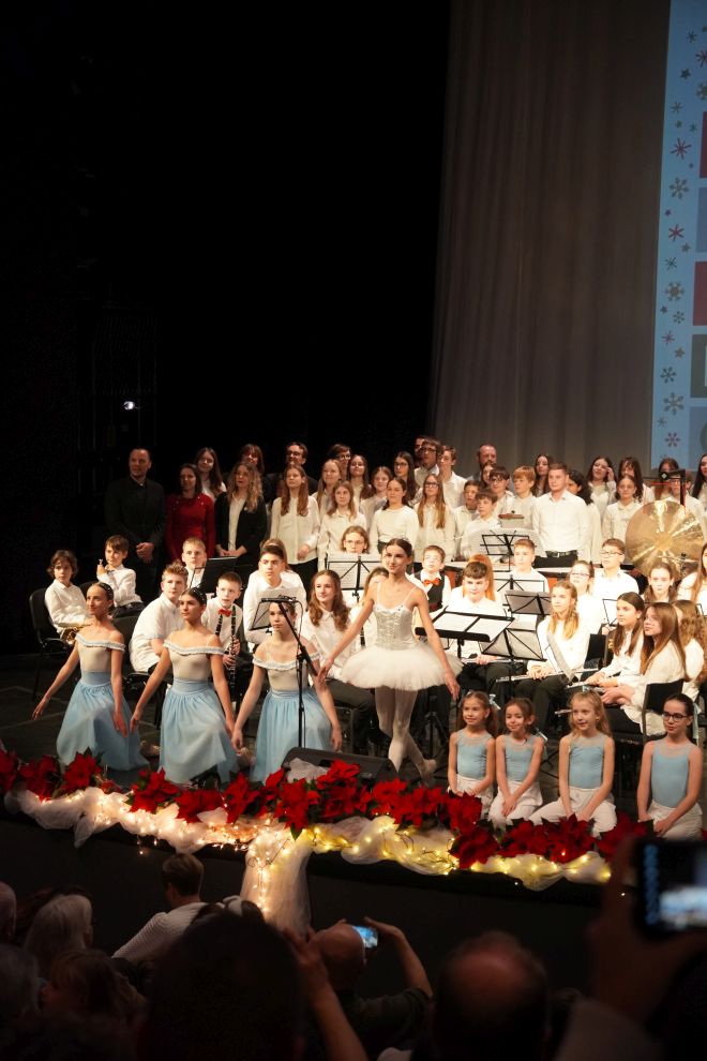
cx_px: 354
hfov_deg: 18.2
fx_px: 2209
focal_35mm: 75
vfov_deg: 27.0
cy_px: 530
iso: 1600
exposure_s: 1/100
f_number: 3.5
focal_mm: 50
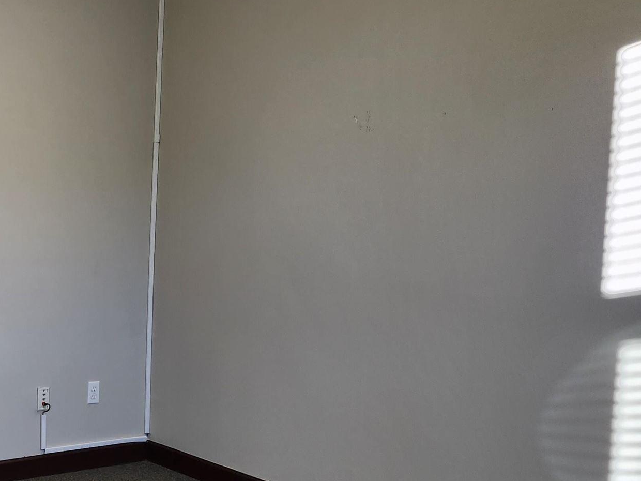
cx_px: -43
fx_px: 1055
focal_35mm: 57
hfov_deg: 30.6
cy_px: 250
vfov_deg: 25.7
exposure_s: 1/120
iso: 64
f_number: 1.8
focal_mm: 5.4
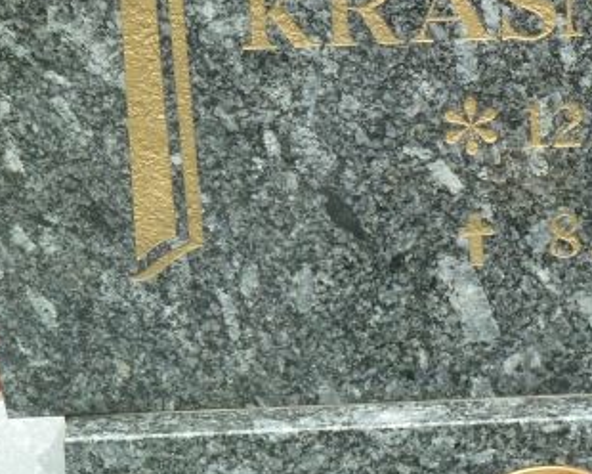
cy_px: 25
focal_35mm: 224
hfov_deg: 8.6
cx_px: 600
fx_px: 3925
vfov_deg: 6.9
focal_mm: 18.2
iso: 500
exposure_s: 1/100
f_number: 4.4
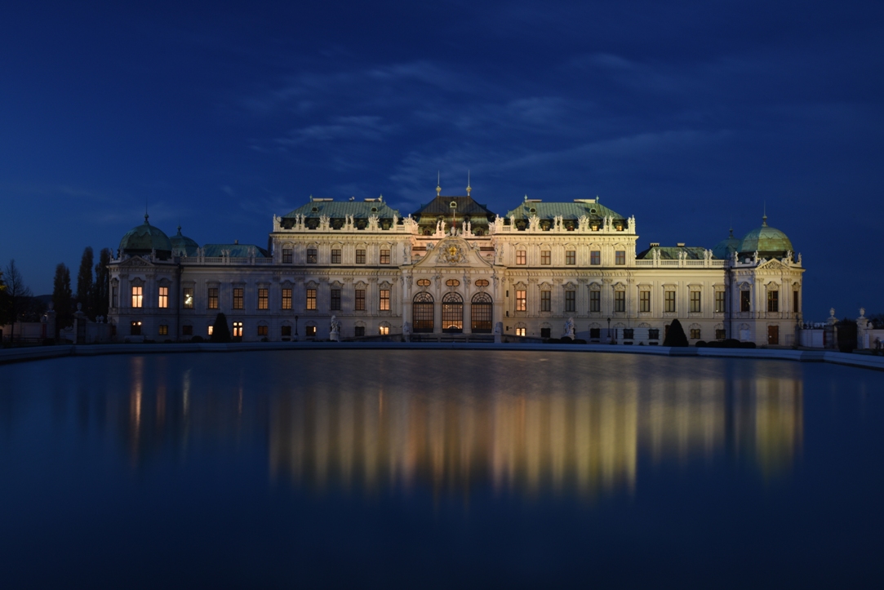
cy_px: 295
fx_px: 983
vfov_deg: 33.4
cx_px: 442
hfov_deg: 48.4
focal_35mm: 40
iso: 400
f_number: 14
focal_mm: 40
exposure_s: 34.6
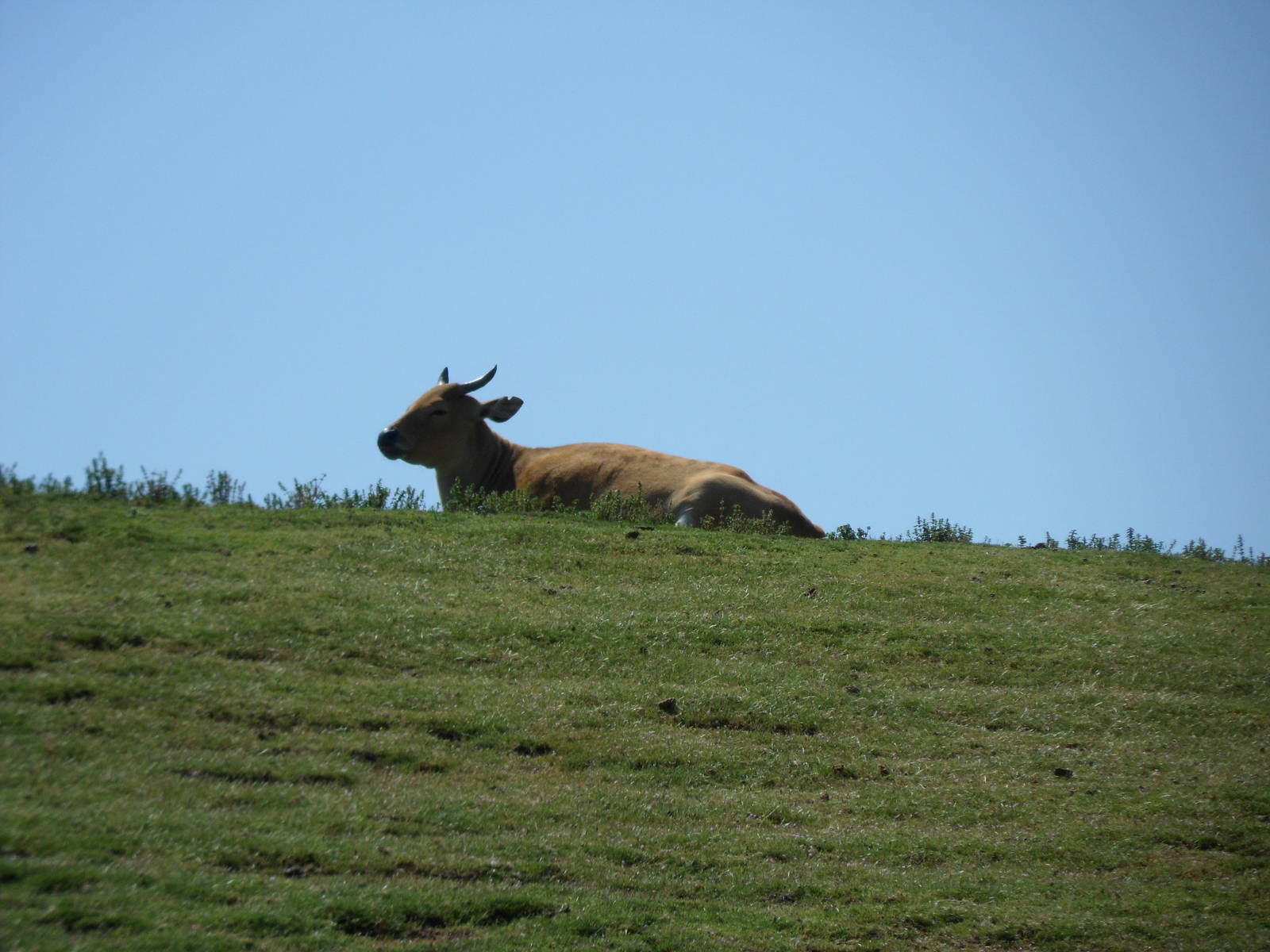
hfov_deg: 7.3
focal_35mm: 270
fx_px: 9906
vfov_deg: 5.5
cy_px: 476
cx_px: 635
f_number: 5.9
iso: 80
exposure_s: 1/750
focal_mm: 46.8
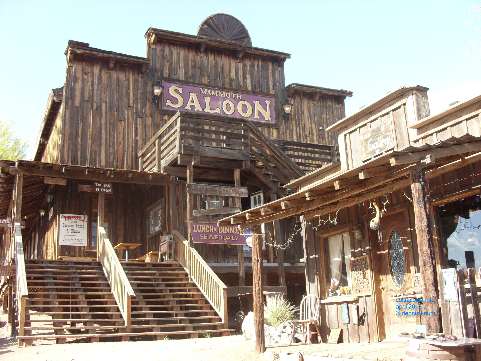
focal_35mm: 38
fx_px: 528
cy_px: 180
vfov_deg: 37.7
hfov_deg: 49.0
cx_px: 240
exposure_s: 1/201
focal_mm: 6.3
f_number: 2.8
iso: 50
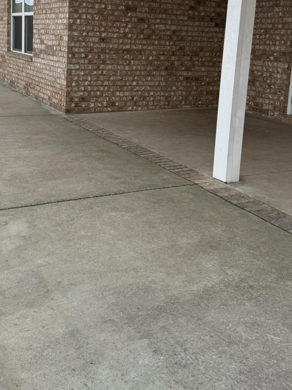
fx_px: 472
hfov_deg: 34.1
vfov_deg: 43.9
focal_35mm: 42
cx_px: 104
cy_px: 116
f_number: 1.78
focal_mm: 6.76
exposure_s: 1/3021
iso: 100
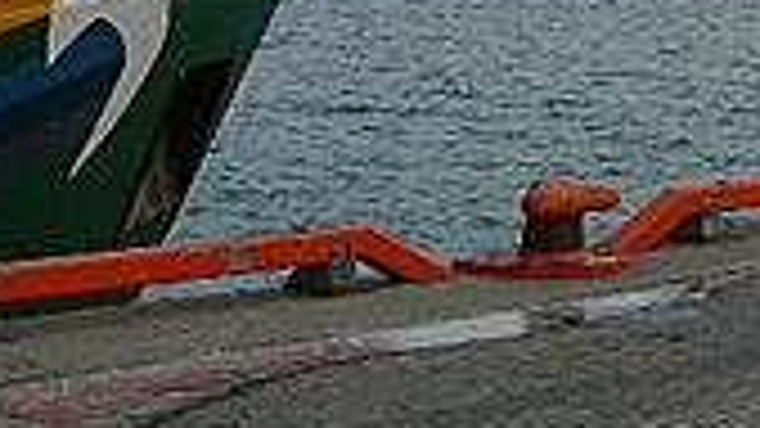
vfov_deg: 9.7
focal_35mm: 122
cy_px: -200
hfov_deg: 17.4
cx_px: 652
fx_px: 2458
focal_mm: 5.2
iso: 80
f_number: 2.8
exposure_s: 1/500
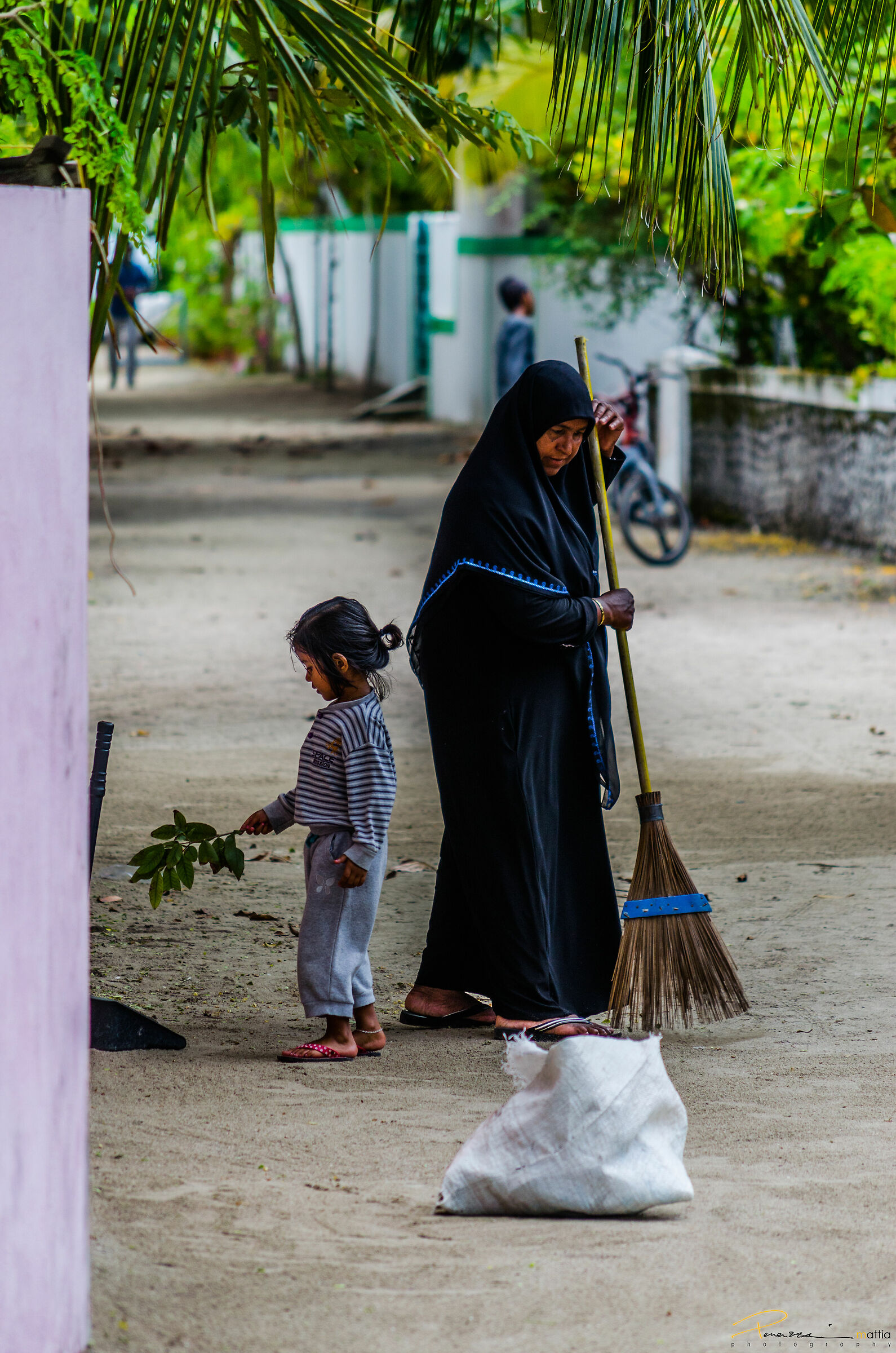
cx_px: 448
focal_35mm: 300
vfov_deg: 6.9
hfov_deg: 4.6
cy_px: 676
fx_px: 11248
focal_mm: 200
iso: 200
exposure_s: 1/320
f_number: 5.6
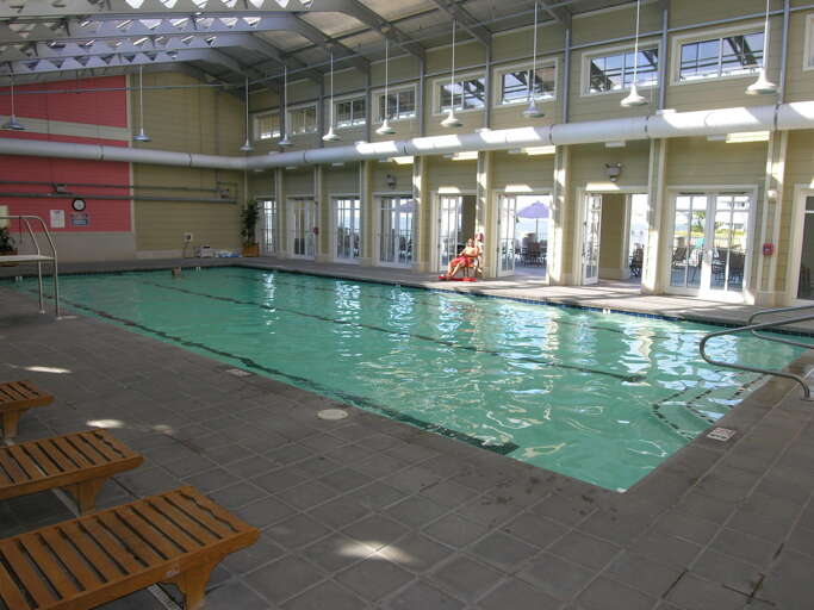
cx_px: 407
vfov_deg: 56.8
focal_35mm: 24
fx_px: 564
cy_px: 305
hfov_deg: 71.6
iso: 50
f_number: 4.1
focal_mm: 6.1
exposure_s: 1/100
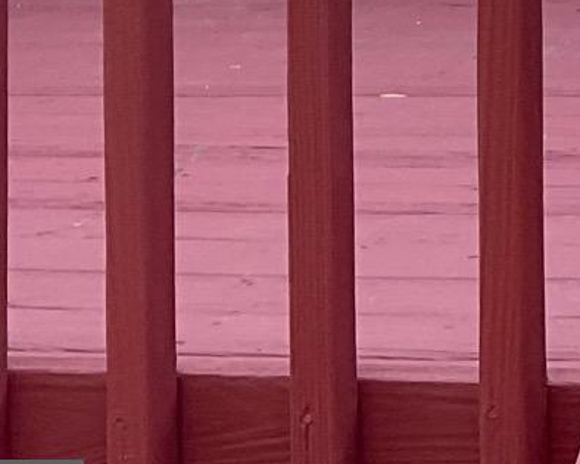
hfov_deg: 11.6
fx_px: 2523
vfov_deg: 9.6
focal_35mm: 147
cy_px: -551
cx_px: 1223
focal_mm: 3
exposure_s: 1/122
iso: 20
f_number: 1.8
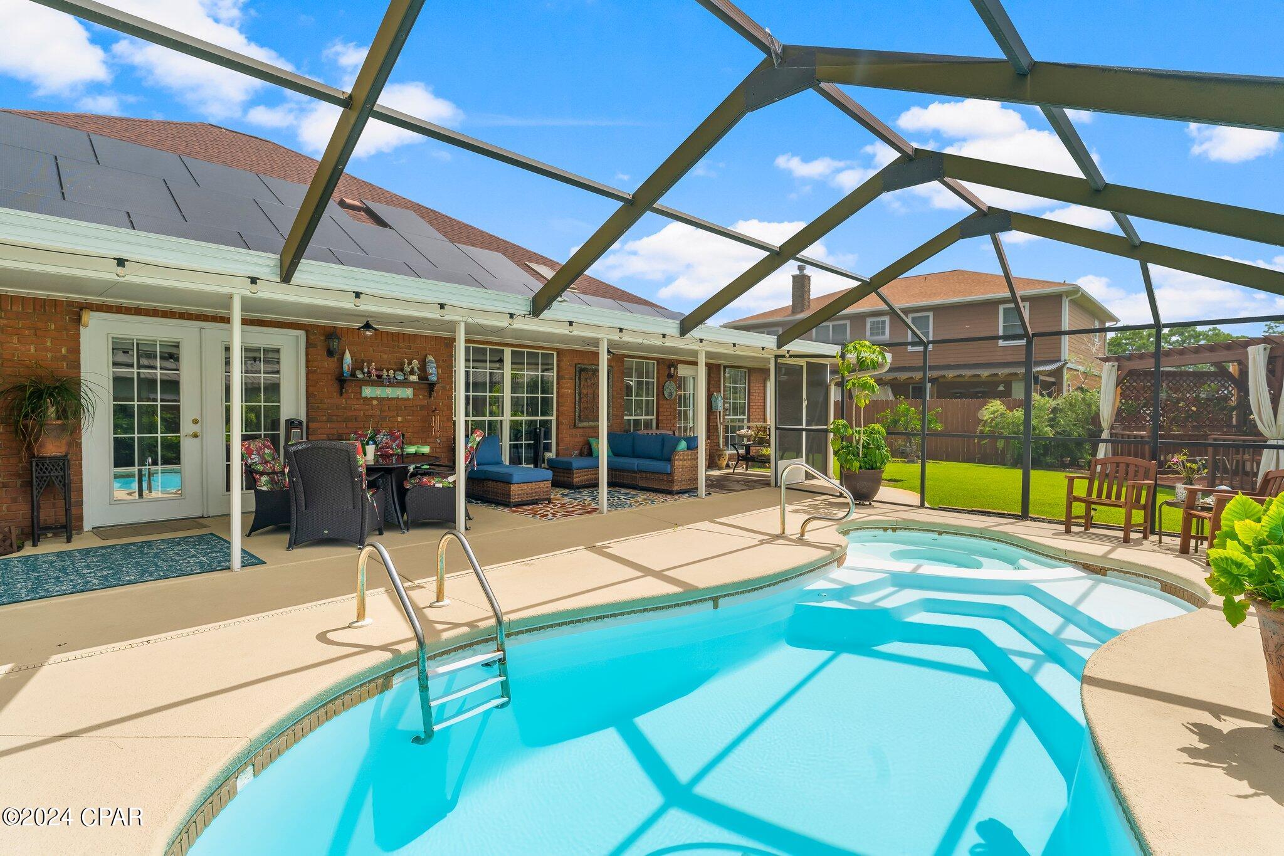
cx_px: 642
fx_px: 599
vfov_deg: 71.1
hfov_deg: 94.0
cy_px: 428
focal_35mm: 17
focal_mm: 16.8
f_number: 8
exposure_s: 1/400
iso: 400
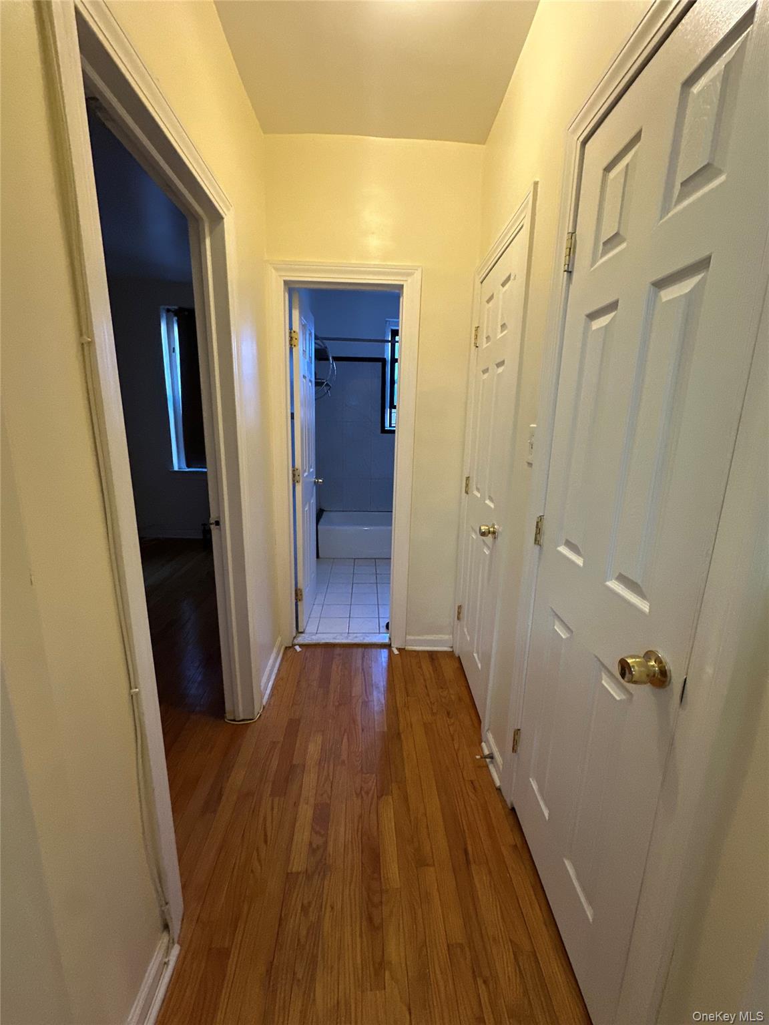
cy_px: 512
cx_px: 384
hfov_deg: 85.7
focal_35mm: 14
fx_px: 415
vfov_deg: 102.1
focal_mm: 2.22
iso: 500
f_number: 2.2
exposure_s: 1/60
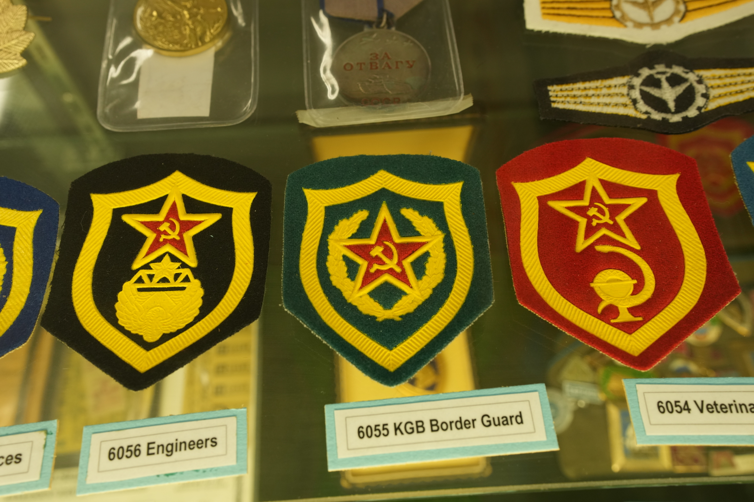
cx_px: 377
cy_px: 251
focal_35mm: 35
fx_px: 733
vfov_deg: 37.9
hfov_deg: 54.4
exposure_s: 1/40
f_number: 7.1
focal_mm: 35
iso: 800
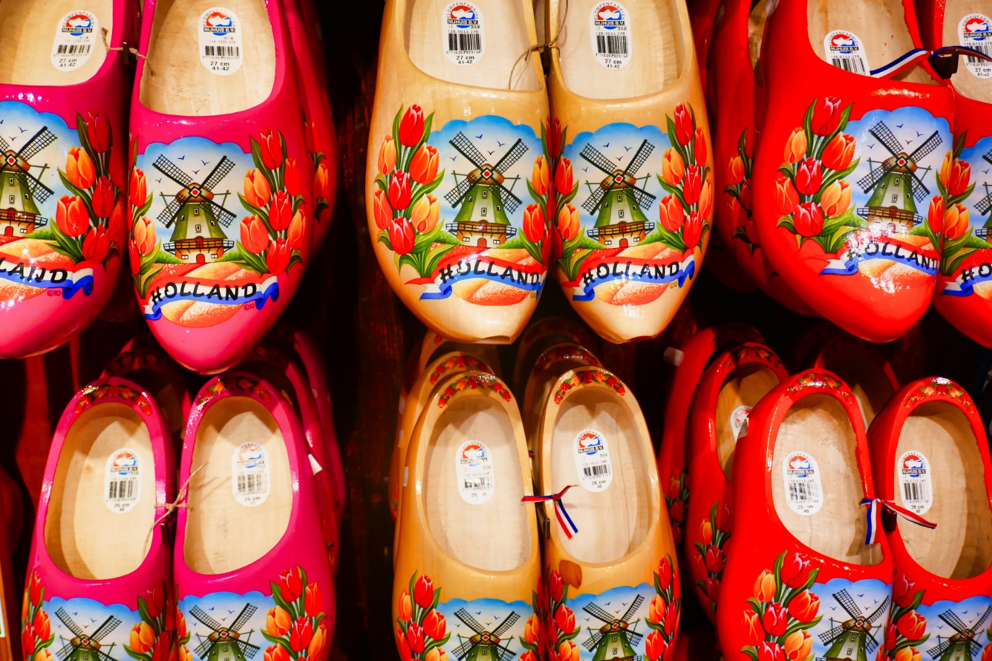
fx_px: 909
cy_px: 330
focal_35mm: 33
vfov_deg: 40.0
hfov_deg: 57.2
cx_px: 496
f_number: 3.3
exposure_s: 1/125
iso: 400
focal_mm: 12.1
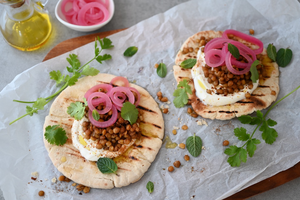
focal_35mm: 50
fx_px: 417
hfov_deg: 39.6
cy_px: 100
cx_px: 150
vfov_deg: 27.0
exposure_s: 1/2
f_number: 3.2
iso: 125
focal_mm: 50
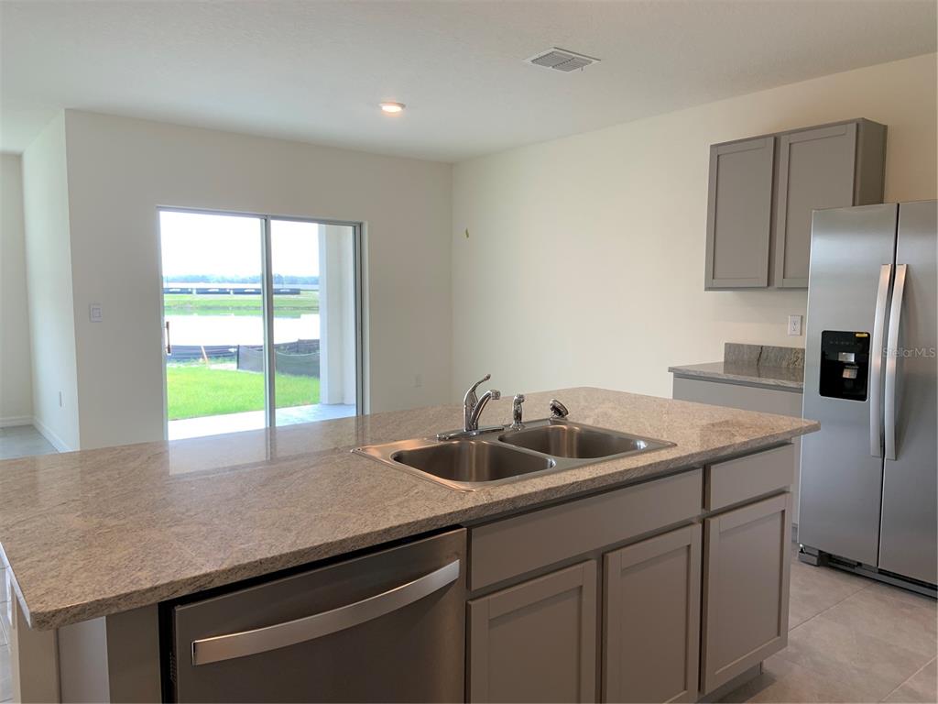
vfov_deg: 53.1
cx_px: 469
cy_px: 352
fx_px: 705
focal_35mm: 26
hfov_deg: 67.3
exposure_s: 1/120
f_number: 1.8
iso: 64
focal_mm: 4.25
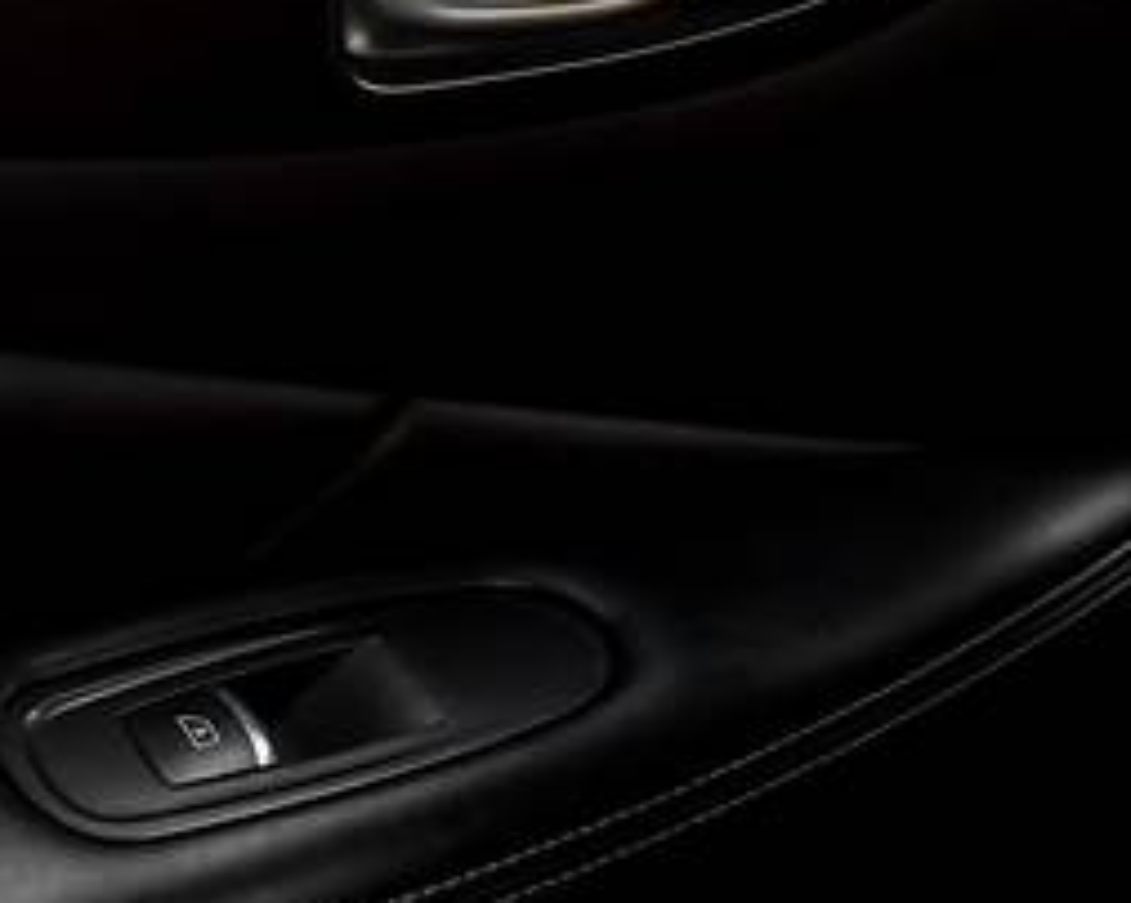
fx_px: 3479
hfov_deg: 17.5
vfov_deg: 14.8
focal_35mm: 104
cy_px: 373
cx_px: -291
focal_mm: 35
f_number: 2.8
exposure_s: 1/400
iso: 1000
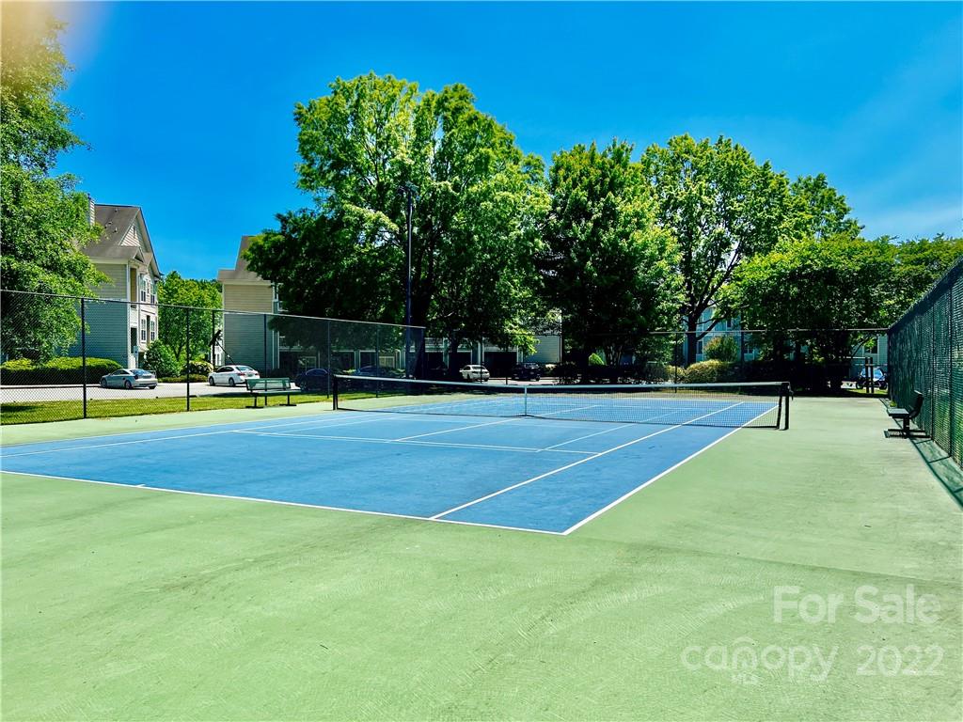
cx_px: 482
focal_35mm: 26
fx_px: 723
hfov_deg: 67.3
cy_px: 361
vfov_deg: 53.1
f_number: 1.5
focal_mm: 5.7
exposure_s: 1/4115
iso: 50
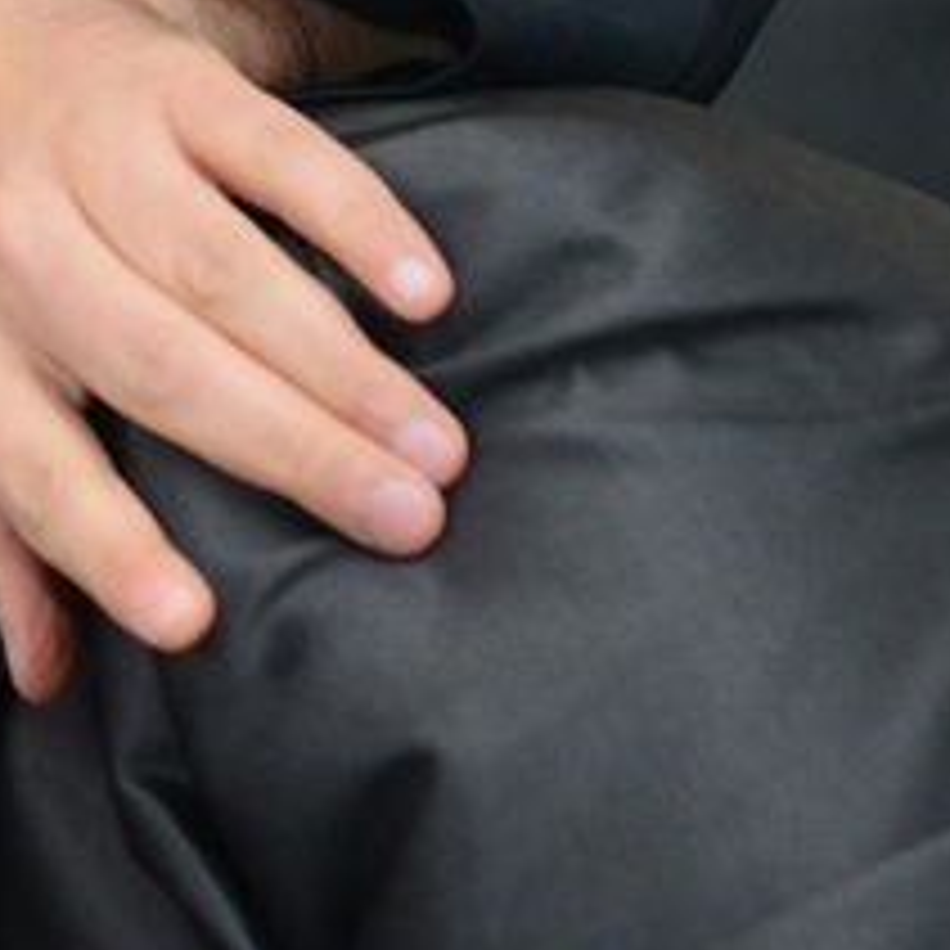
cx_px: -887
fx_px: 9967
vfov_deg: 5.4
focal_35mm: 321
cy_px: -308
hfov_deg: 5.4
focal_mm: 78
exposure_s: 1/100
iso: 1600
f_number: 5
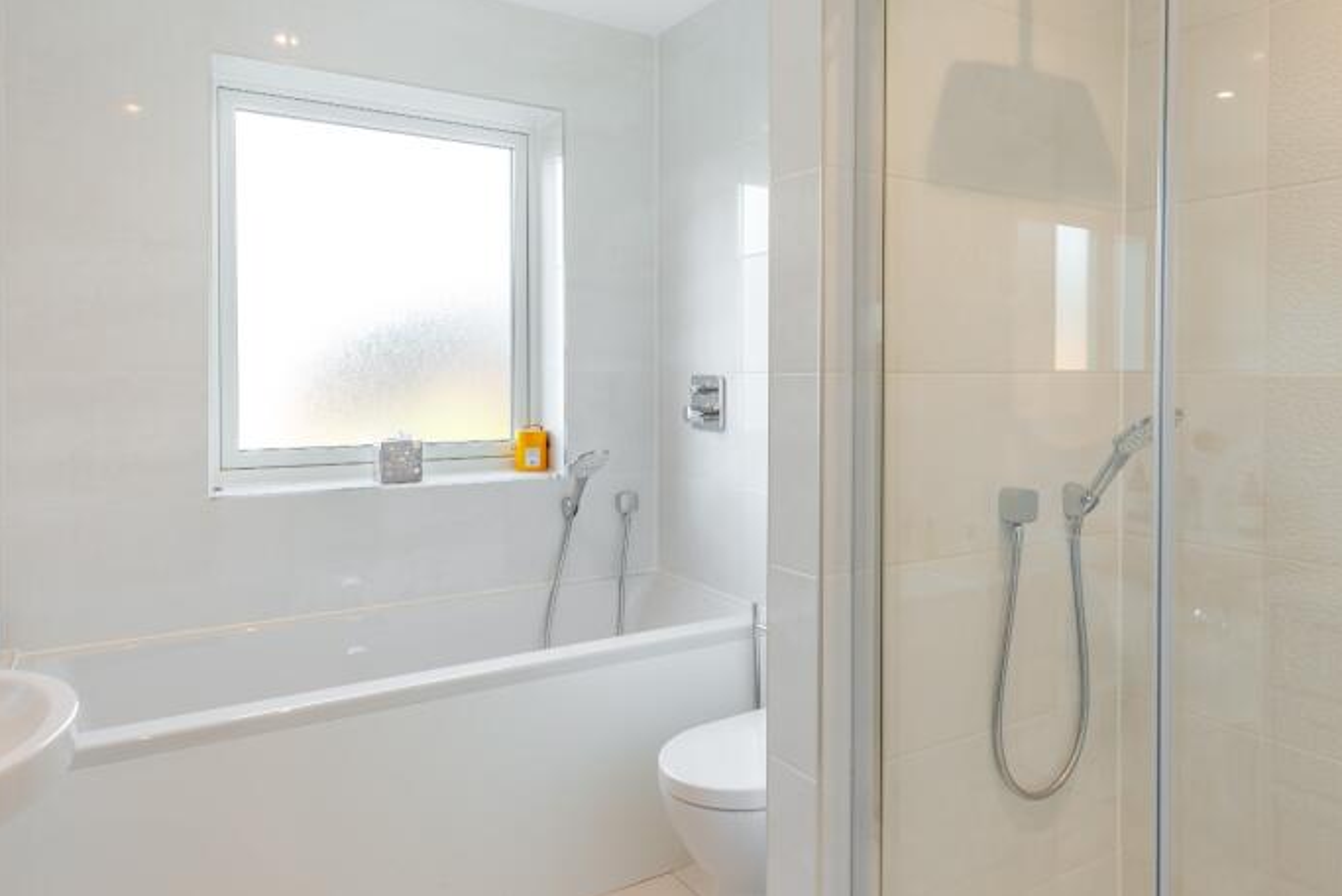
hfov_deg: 73.3
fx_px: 895
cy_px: 509
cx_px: 766
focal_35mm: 24
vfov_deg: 53.0
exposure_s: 1/8
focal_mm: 16
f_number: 8
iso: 100
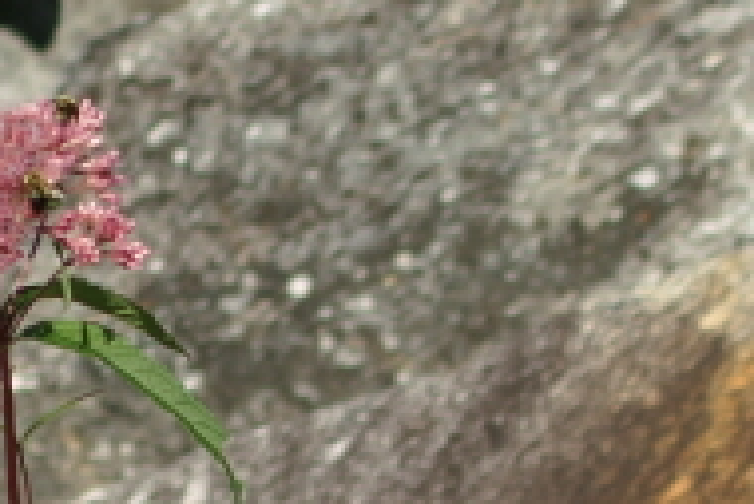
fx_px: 11179
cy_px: 917
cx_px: -393
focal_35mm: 533
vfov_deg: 2.6
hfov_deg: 3.8
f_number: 5
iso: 100
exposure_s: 1/800
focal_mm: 75
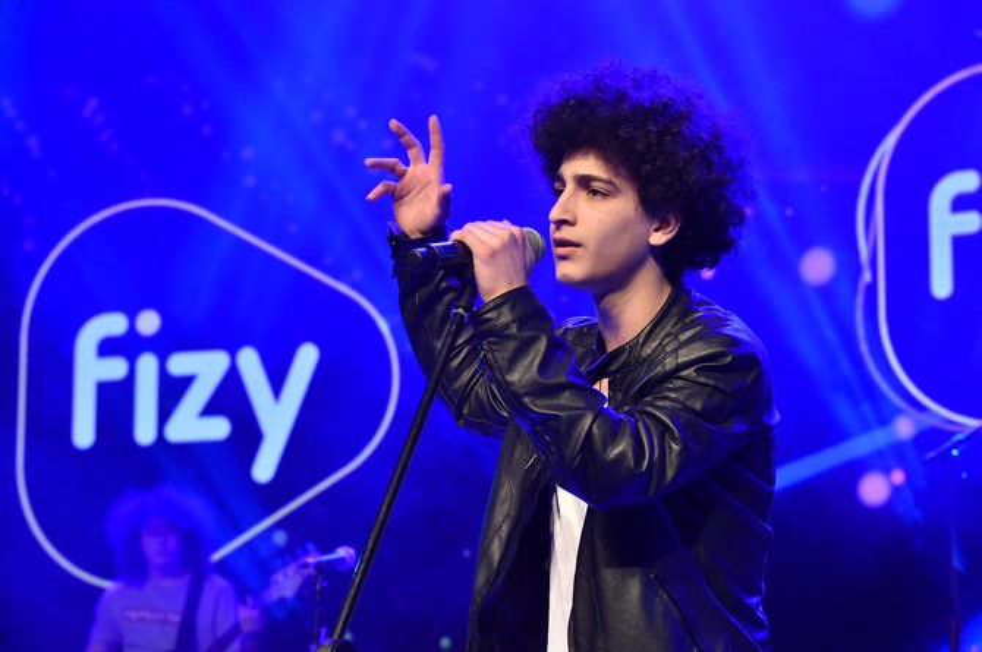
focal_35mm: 120
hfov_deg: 17.1
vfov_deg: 11.4
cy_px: 326
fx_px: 3269
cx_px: 491
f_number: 9
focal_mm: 120
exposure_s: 1/160
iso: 1600
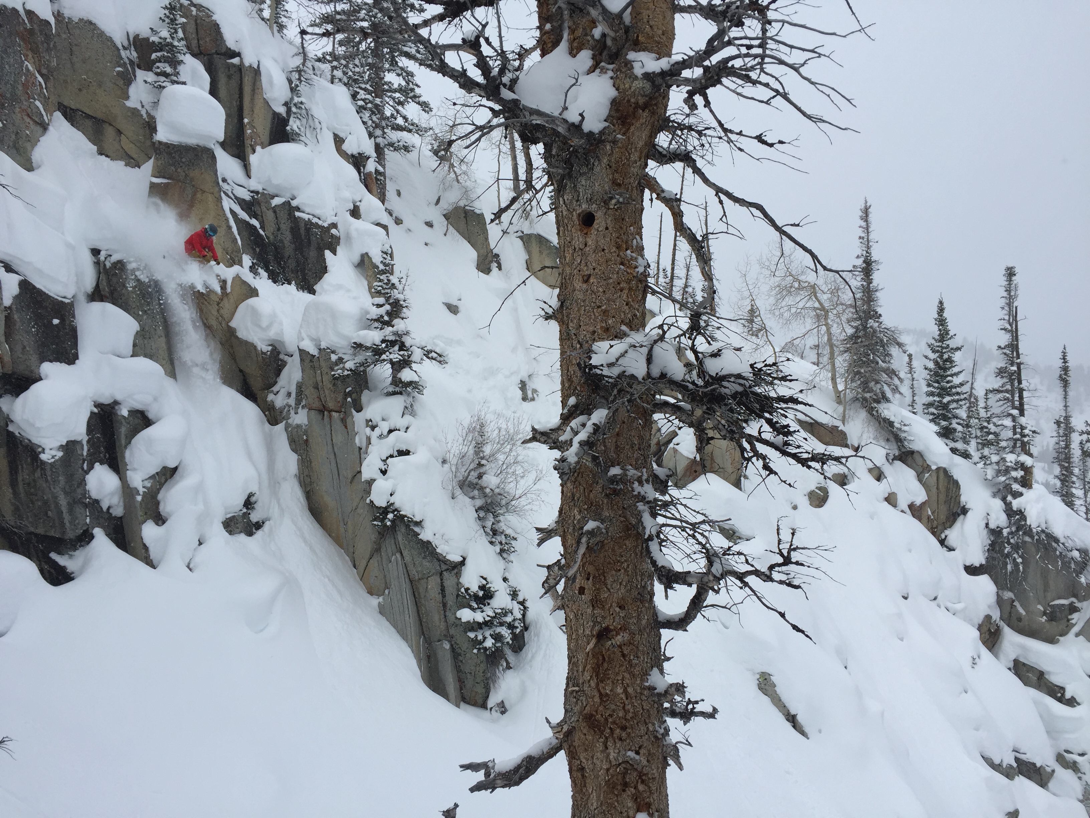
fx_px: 913
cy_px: 409
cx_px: 545
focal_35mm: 29
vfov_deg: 48.2
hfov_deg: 61.7
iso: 32
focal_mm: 4.15
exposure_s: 1/2825
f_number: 2.2
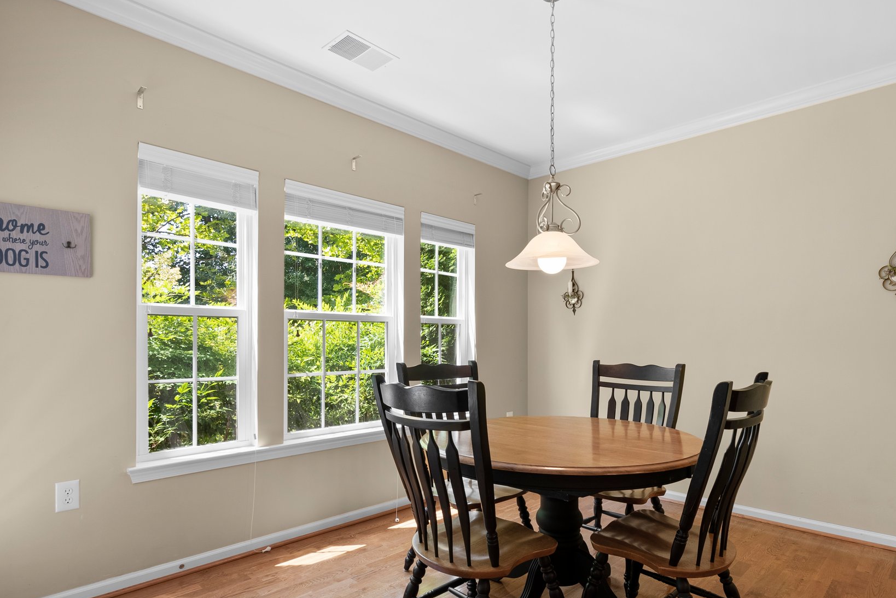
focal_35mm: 20
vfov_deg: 61.7
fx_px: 498
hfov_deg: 83.9
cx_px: 473
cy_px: 345
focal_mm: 16
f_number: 8
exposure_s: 1/4
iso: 250
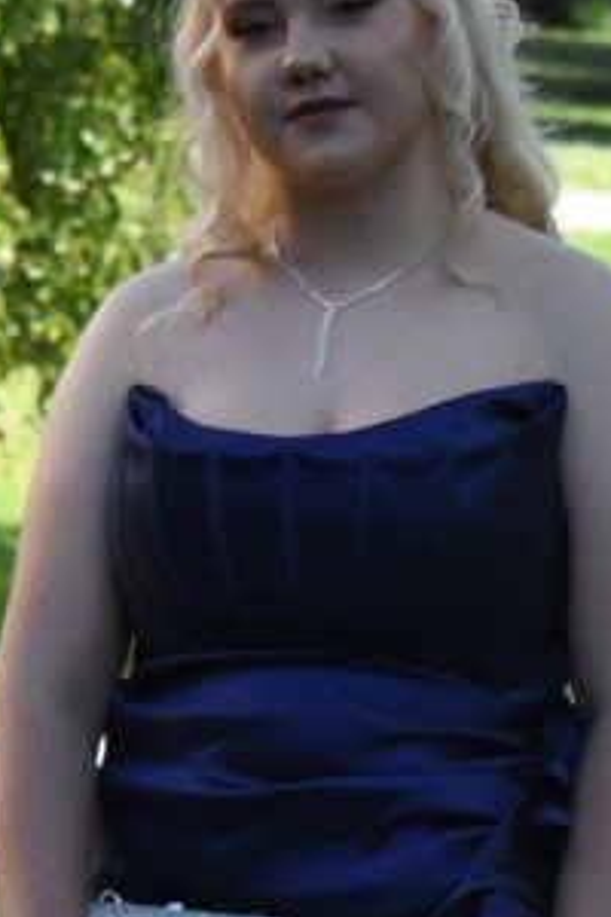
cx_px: 267
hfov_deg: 2.3
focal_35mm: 593
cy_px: 850
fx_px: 15096
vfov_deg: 3.5
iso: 4000
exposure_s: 1/1600
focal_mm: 116
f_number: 10
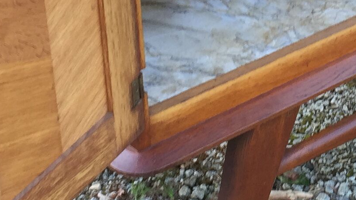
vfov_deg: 9.3
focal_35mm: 127
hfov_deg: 16.5
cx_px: 353
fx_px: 1199
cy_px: -97
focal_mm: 4.15
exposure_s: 1/50
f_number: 2.2
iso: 32
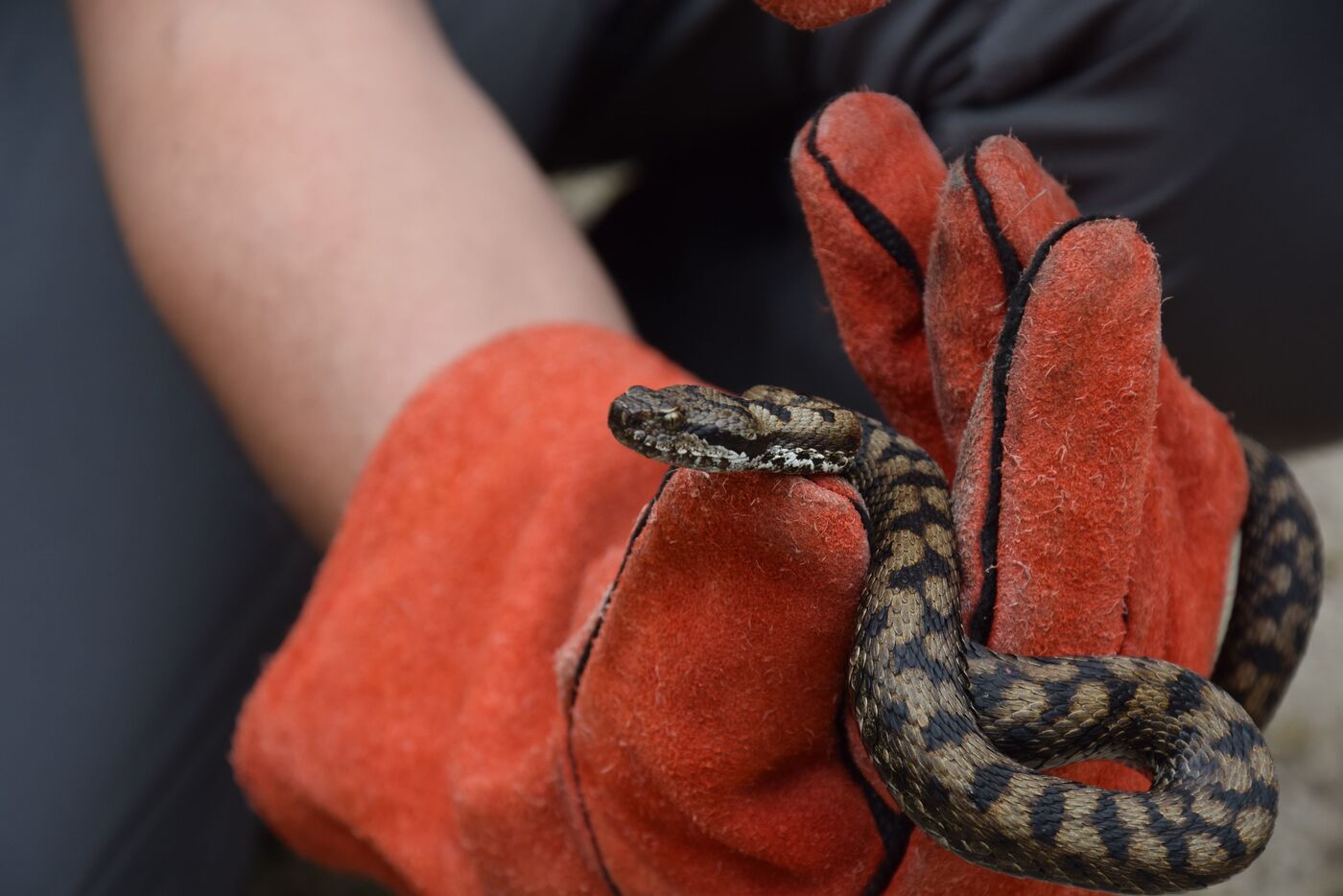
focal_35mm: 158
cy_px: 448
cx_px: 672
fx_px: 5876
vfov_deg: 8.7
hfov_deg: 13.0
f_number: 8
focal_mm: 105
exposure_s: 1/250
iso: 250
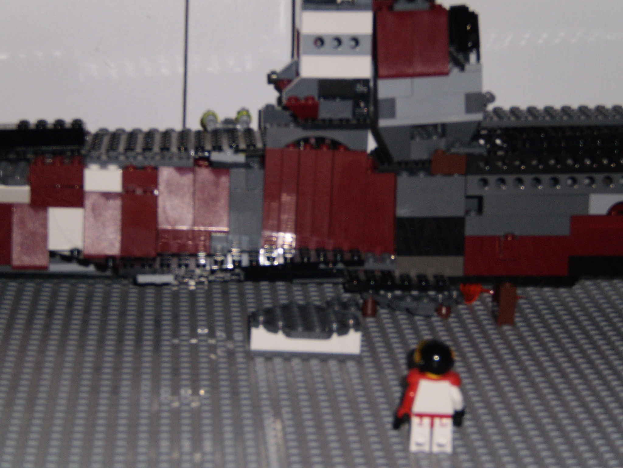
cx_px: 312
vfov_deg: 13.7
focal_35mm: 108
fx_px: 1944
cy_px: 234
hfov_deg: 18.2
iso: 125
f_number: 5.9
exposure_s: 1/100
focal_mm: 18.9
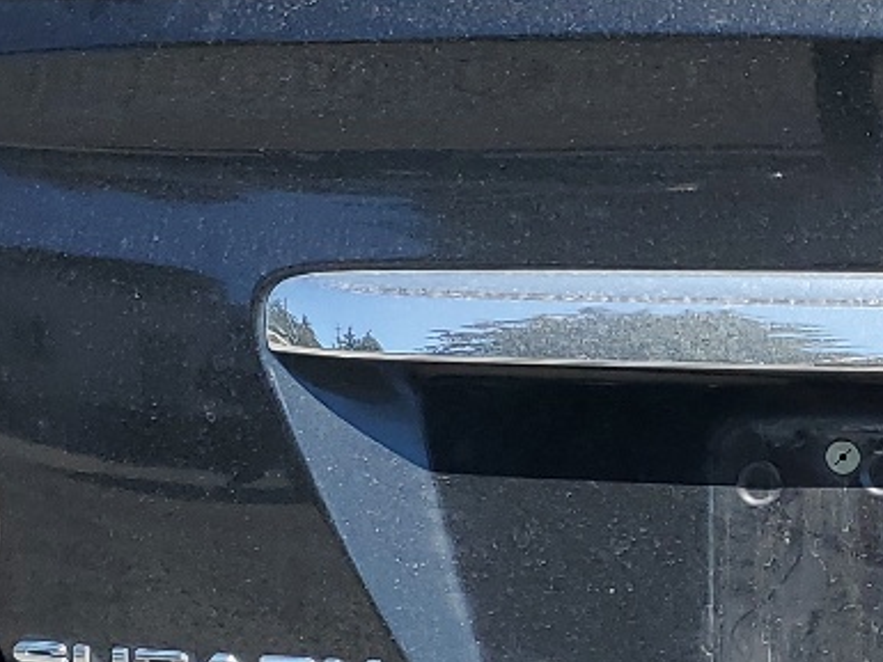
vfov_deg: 13.5
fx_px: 2756
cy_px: 651
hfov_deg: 17.6
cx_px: 979
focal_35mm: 108
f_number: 1.5
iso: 50
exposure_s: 1/2000
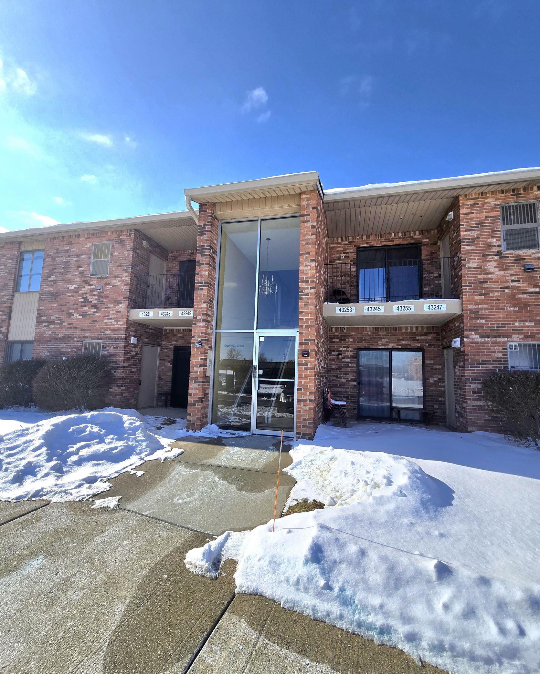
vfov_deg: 100.7
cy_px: 333
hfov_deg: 88.0
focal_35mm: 14
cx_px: 265
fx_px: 280
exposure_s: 1/3333
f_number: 2.2
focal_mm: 2.2
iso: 50
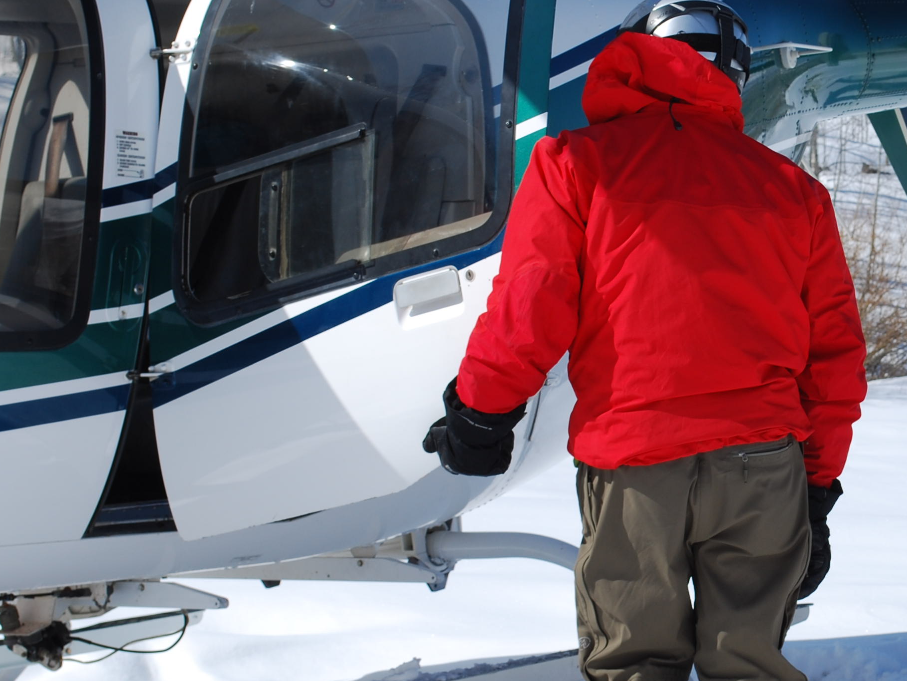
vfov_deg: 11.5
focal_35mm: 129
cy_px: 283
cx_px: 925
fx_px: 3380
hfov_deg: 15.0
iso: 100
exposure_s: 1/320
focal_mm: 42
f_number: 9
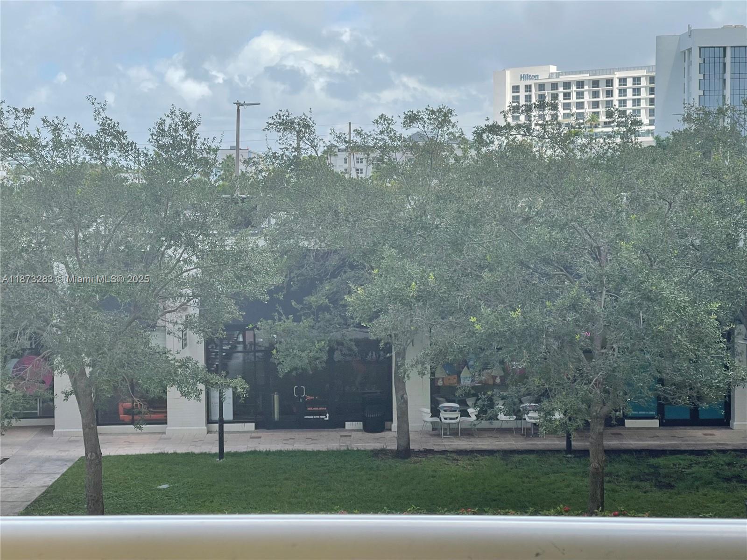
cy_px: 280
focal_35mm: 64
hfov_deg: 30.3
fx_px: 1381
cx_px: 374
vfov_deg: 22.9
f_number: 2.2
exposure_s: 1/576
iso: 20
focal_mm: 7.5
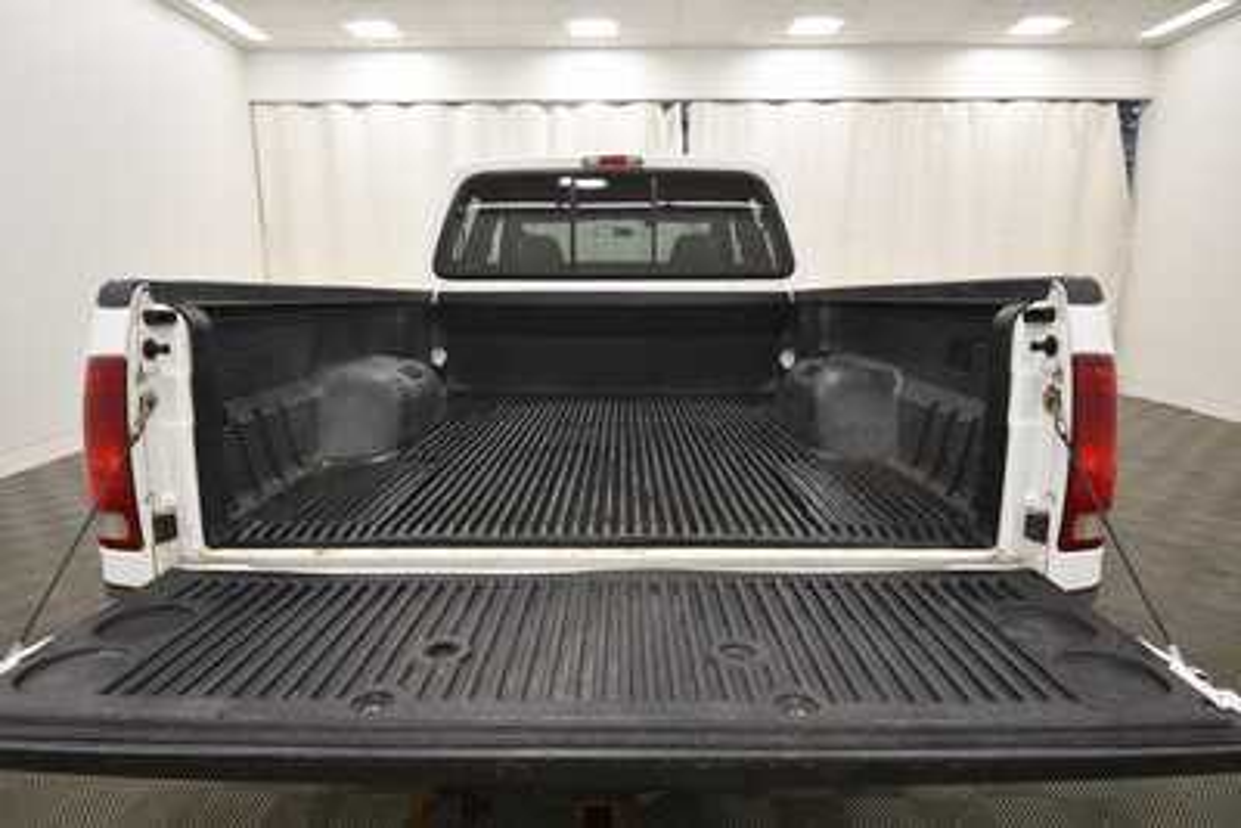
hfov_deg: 81.2
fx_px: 724
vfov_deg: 59.5
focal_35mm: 21
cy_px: 414
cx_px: 620
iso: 800
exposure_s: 1/160
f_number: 5
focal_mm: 14
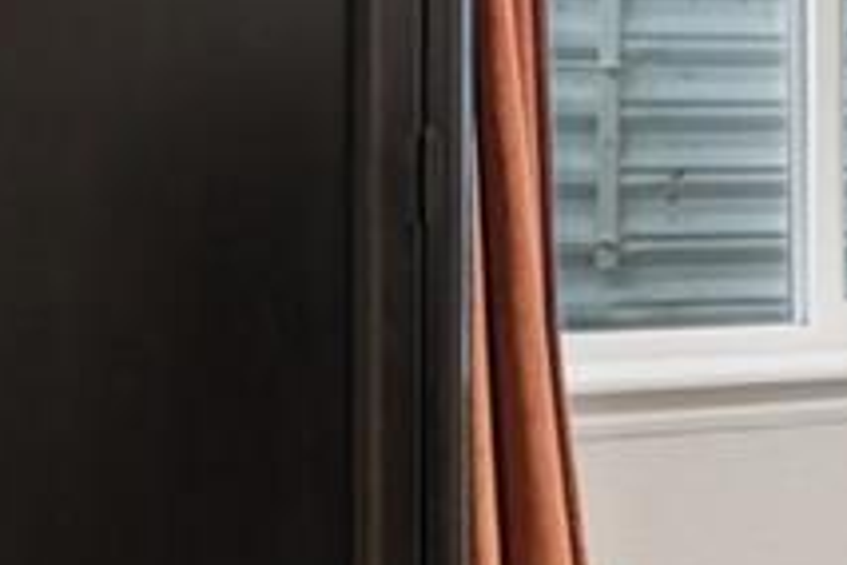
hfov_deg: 14.1
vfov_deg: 11.4
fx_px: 2823
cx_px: 1734
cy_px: 195
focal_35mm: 120
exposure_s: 1/3
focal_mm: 16
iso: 160
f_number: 8
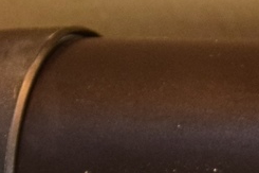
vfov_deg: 3.1
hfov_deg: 4.6
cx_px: 539
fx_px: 3172
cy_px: 308
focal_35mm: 441
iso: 2000
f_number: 4
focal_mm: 45
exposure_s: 1/40
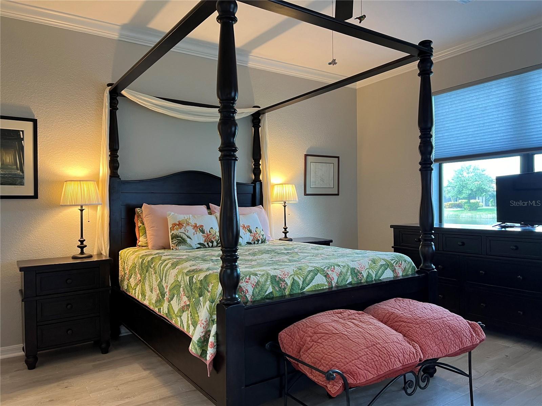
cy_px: 203
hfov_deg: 67.3
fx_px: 407
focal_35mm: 26
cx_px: 271
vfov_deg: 53.1
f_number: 1.5
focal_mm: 5.7
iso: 100
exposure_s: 1/60
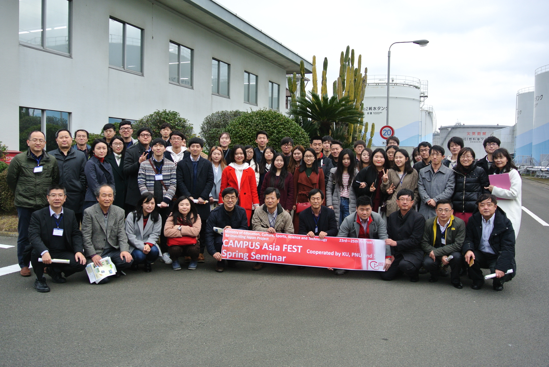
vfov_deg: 43.7
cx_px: 274
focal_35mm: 30
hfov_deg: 61.9
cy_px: 184
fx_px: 458
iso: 110
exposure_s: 1/60
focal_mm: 11.4
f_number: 3.5
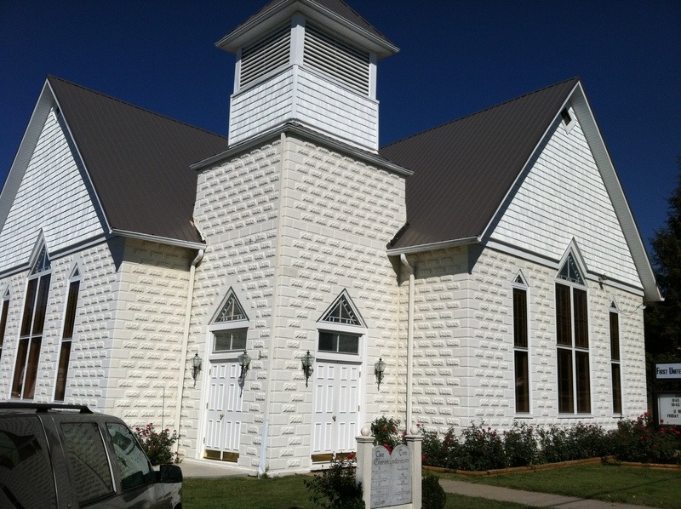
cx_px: 340
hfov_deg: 52.7
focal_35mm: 35
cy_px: 254
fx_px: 688
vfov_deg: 40.6
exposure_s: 1/6000
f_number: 2.8
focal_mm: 3.85
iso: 80
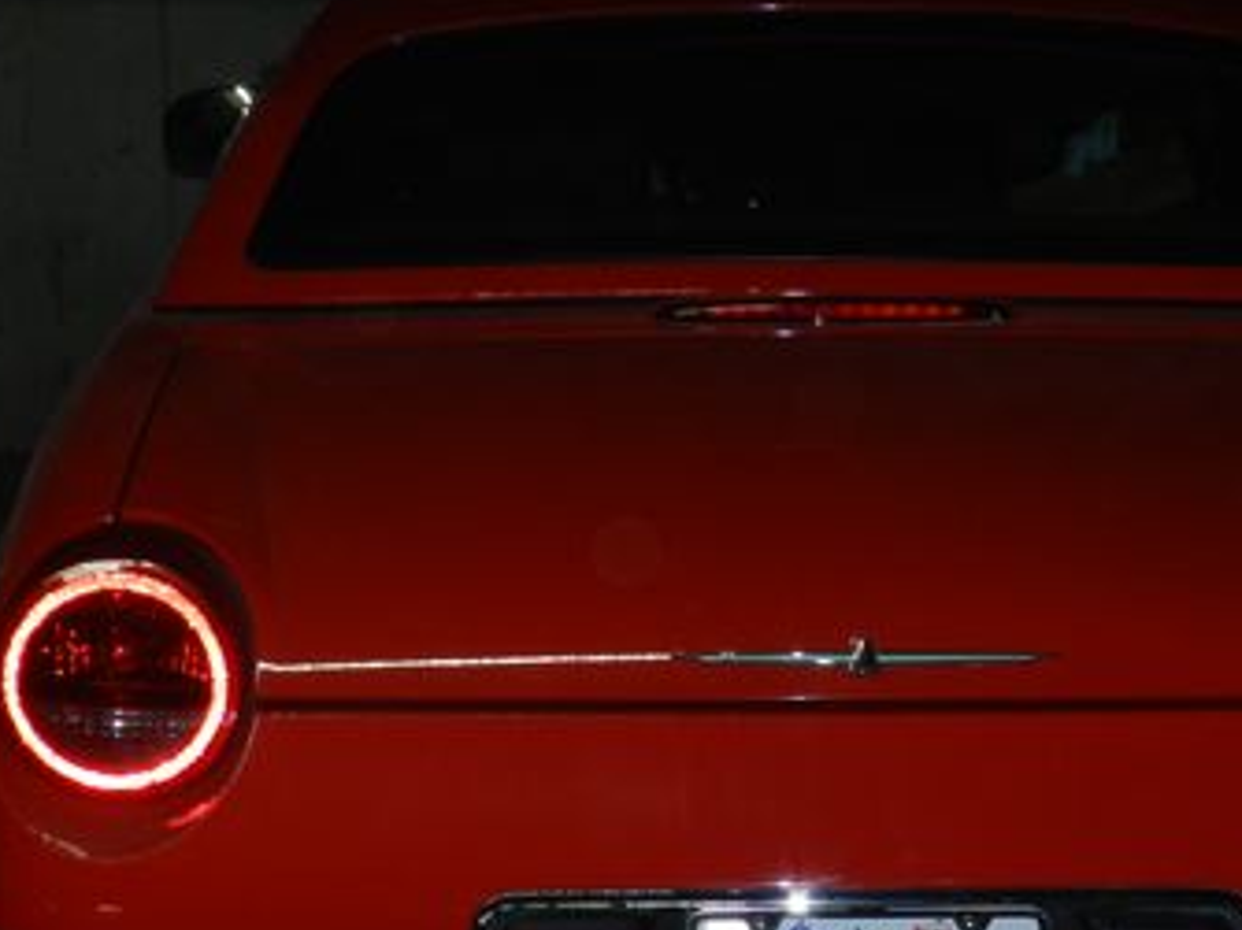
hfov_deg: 22.2
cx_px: 834
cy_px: 652
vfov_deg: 16.7
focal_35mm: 88
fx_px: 3156
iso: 200
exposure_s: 1/30
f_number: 4.2
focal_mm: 8.1
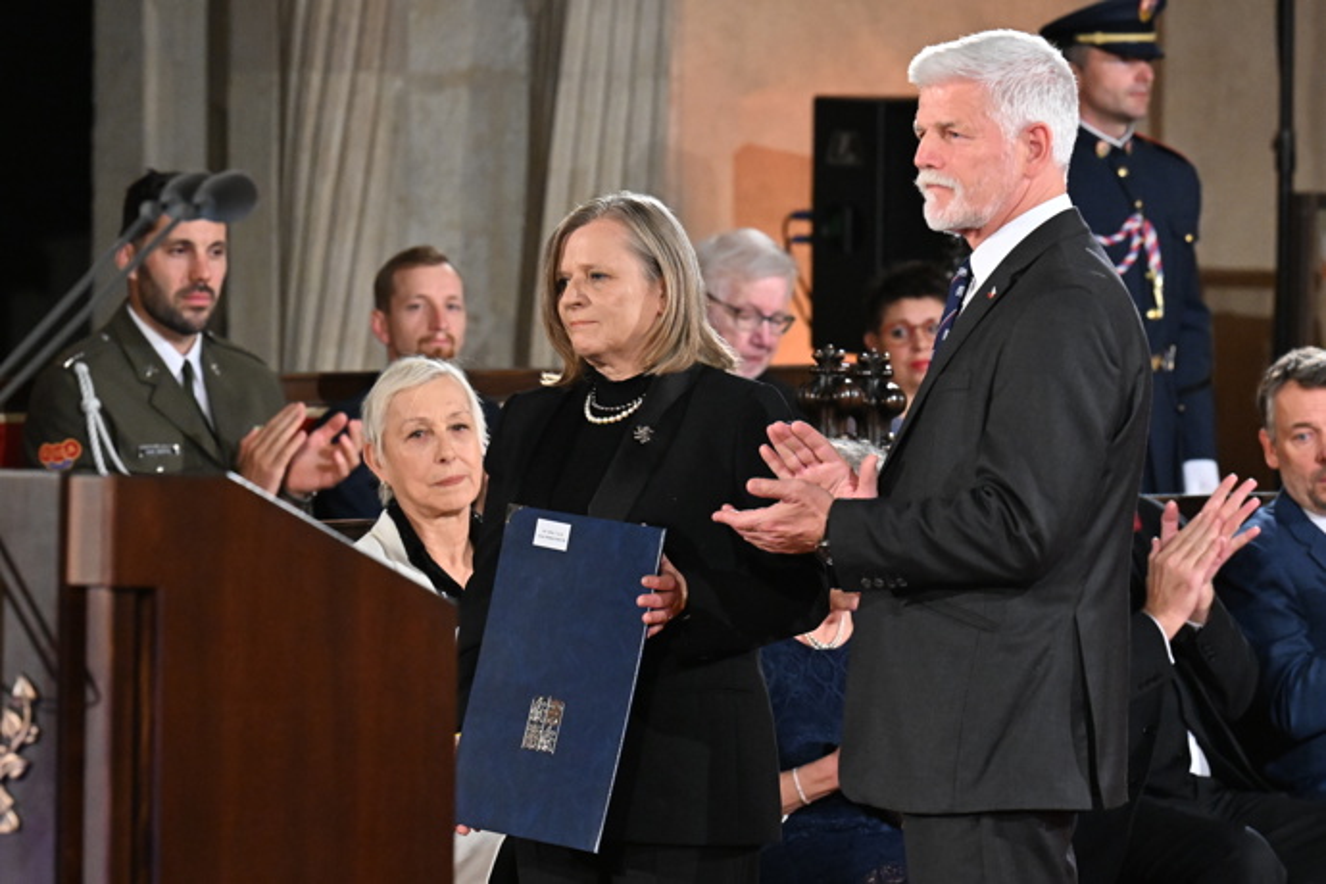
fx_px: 8545
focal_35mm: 232
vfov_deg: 5.9
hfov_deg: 8.9
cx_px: 663
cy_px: 442
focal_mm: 155
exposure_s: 1/250
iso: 5000
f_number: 5
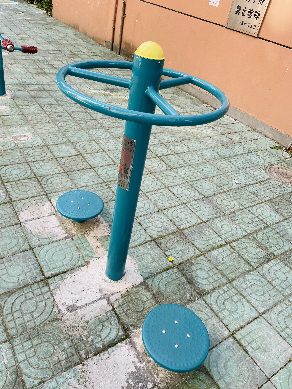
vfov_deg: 67.3
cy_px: 194
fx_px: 292
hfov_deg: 53.1
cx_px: 146
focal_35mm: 26
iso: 32
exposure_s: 1/569
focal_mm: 4.2
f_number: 1.6
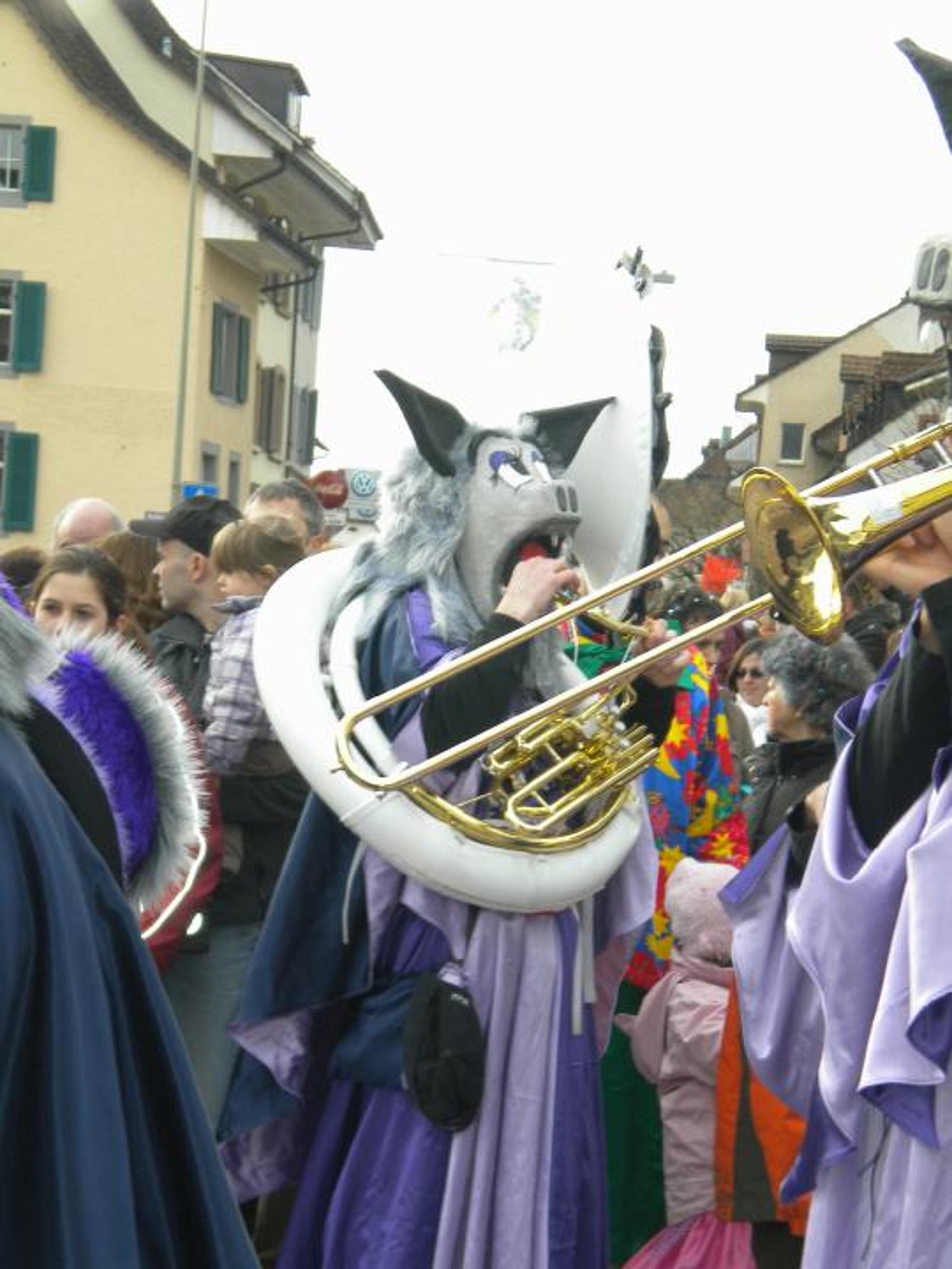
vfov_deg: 20.4
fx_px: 3520
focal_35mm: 96
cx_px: 476
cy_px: 634
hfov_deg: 15.4
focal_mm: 17.3
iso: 151
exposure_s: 1/136
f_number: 5.7
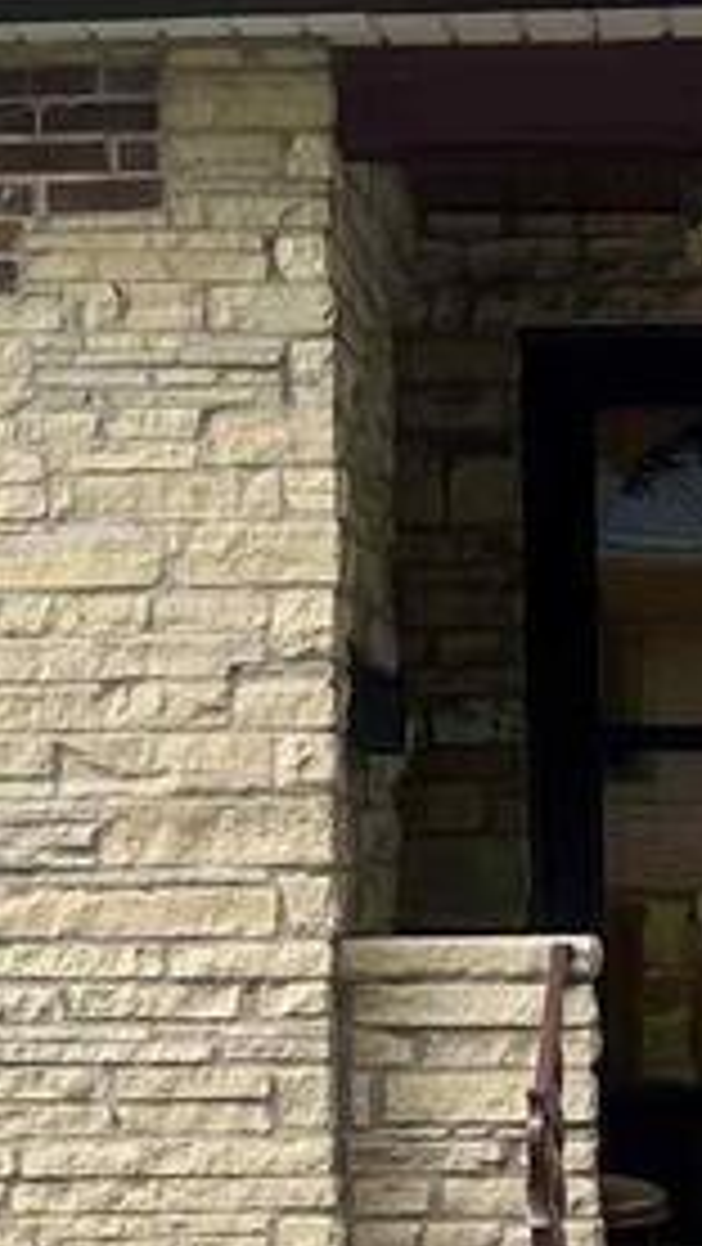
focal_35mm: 136
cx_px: 356
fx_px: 4496
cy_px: 31
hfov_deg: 8.9
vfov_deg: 15.5
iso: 80
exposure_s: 1/680
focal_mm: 6.86
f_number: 1.78
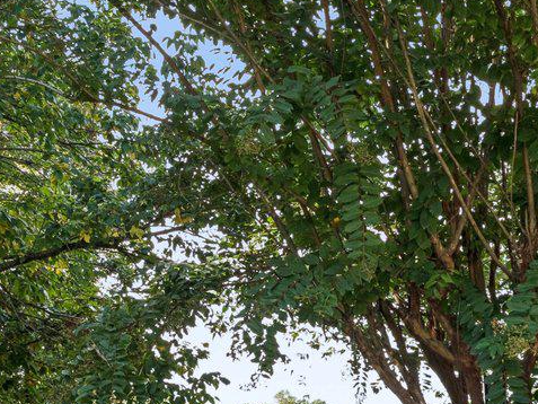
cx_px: 439
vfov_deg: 21.6
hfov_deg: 28.7
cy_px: 394
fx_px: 1026
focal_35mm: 66
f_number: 9
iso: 400
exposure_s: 1/125
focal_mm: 16
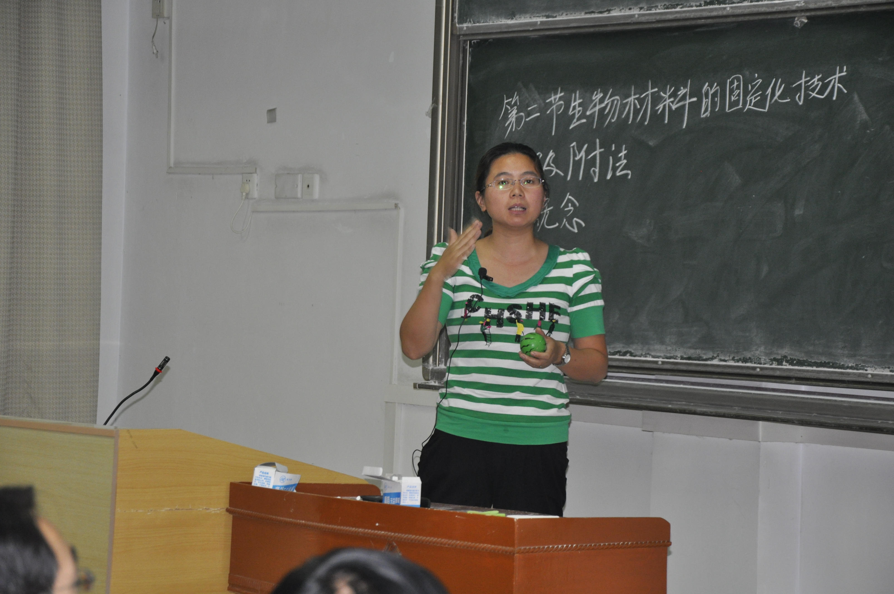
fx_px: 2976
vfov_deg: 11.4
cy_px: 297
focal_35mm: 120
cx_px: 447
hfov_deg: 17.1
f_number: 5.3
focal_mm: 80
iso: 800
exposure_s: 1/60
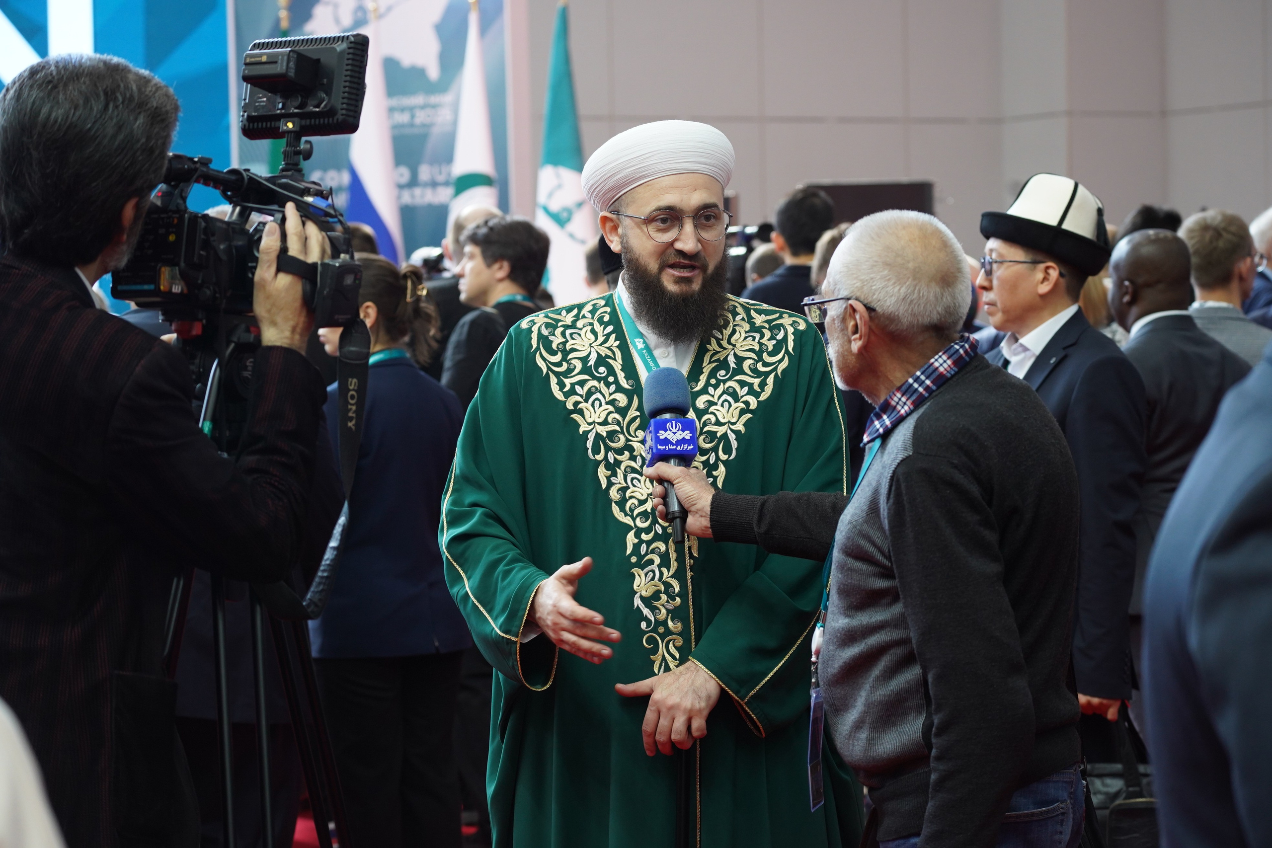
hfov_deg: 20.2
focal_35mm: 101
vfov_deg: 13.6
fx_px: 3569
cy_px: 424
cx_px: 636
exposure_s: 1/160
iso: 1600
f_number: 6.3
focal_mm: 101
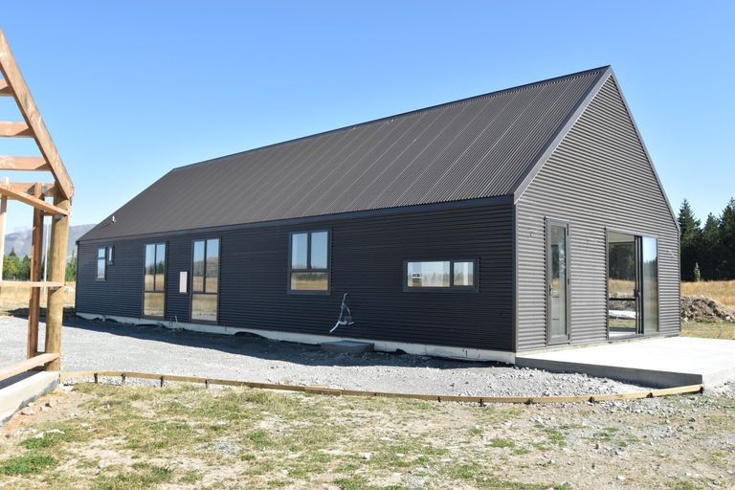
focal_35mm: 32
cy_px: 245
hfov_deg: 59.5
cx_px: 368
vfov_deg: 41.7
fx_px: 643
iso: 200
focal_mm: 21
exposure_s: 1/320
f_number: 9
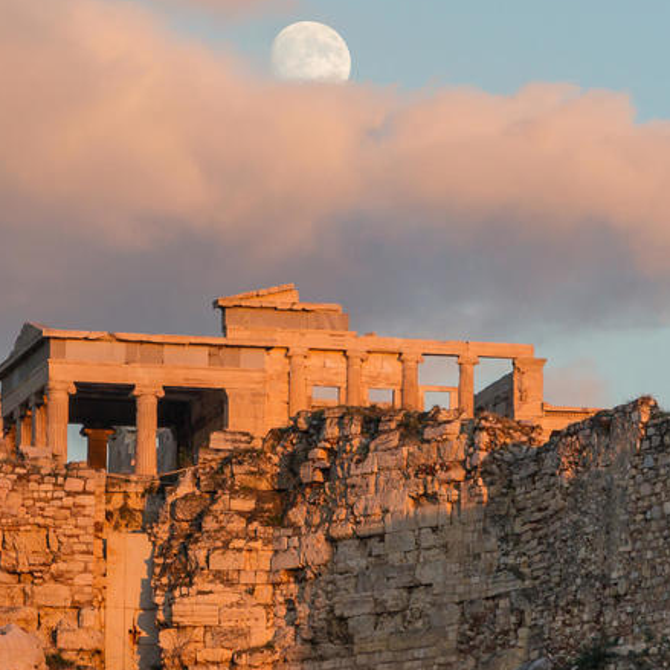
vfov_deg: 5.7
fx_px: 6679
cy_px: 345
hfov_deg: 5.7
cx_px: 296
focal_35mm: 305
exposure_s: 1/160
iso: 200
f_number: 8
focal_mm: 150
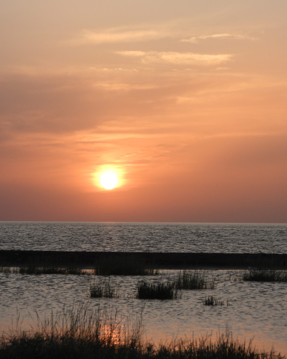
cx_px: 195
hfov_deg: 9.5
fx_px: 1731
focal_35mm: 163
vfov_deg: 11.8
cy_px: 179
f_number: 4
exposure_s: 1/400
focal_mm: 22.5
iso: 100
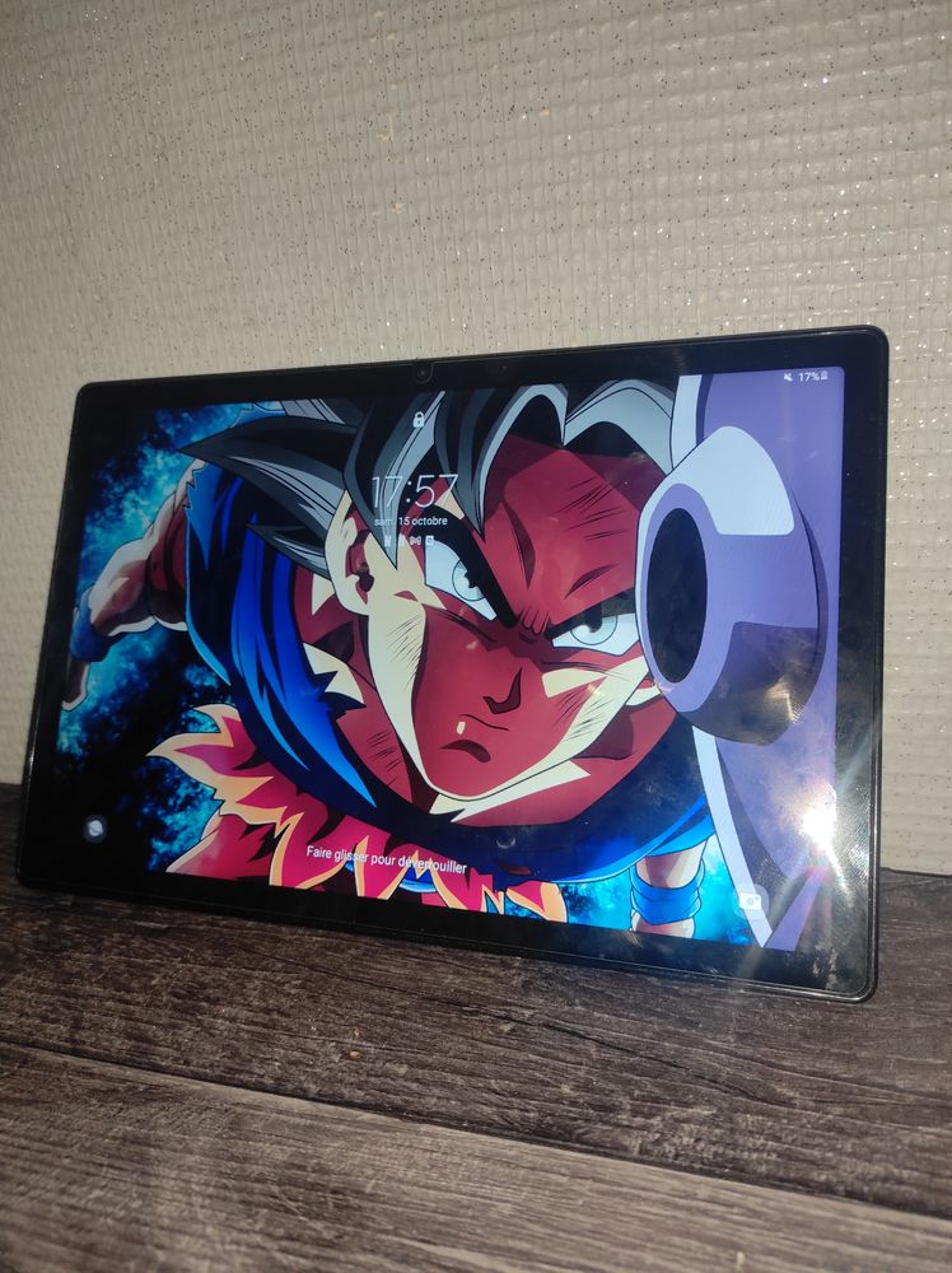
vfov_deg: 69.4
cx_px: 476
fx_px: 918
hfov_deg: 54.8
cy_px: 636
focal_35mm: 25
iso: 141
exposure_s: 1/40
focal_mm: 5.43
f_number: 1.89
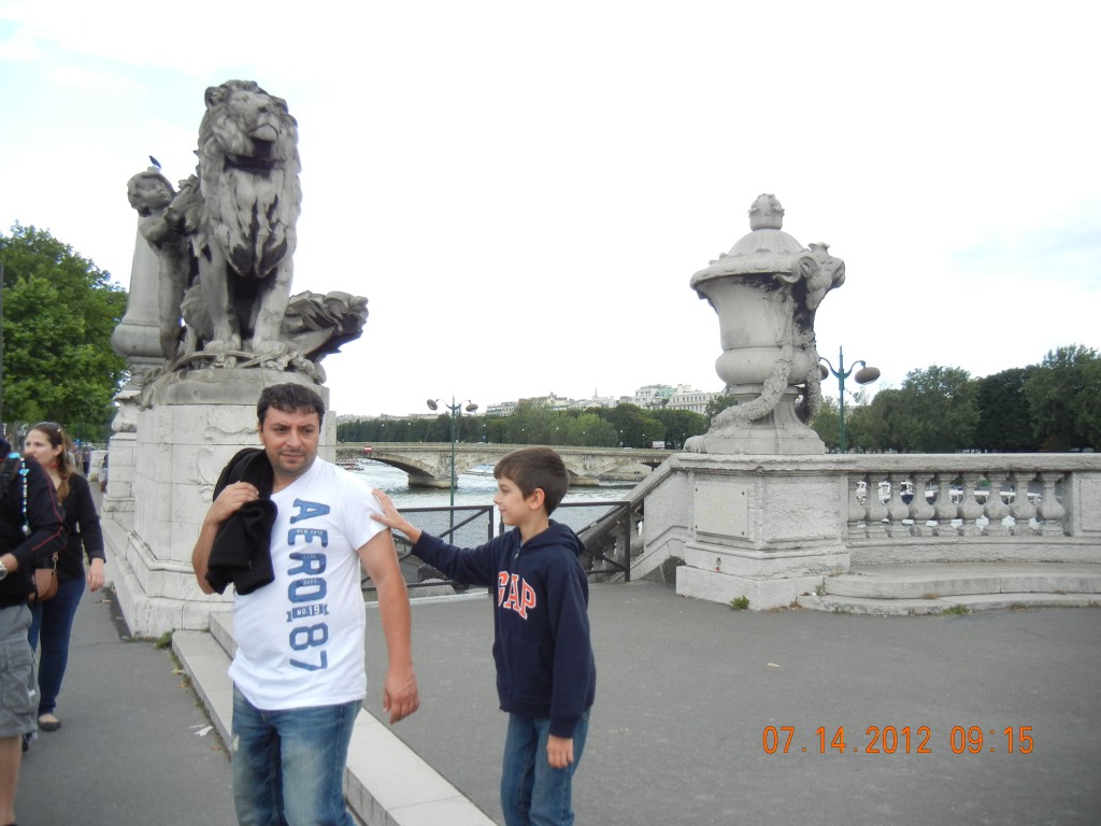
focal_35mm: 30
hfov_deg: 60.0
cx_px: 550
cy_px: 413
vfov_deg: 46.8
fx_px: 954
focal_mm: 5.4
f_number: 3.5
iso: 160
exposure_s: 1/493
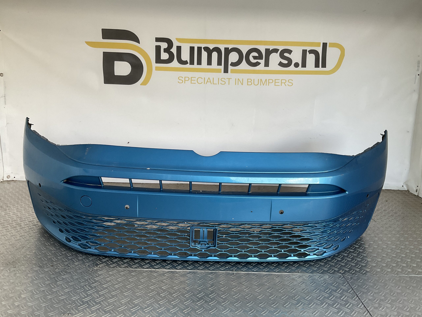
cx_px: 211
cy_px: 158
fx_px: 354
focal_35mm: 29
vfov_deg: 48.2
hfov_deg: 61.7
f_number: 1.8
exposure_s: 1/120
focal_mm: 3
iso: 50
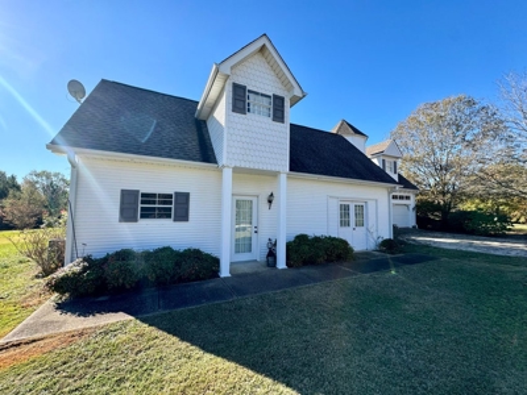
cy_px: 198
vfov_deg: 85.7
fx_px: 213
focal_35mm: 14
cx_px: 264
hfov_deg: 102.1
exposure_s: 1/713
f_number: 2.2
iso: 50
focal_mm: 2.22
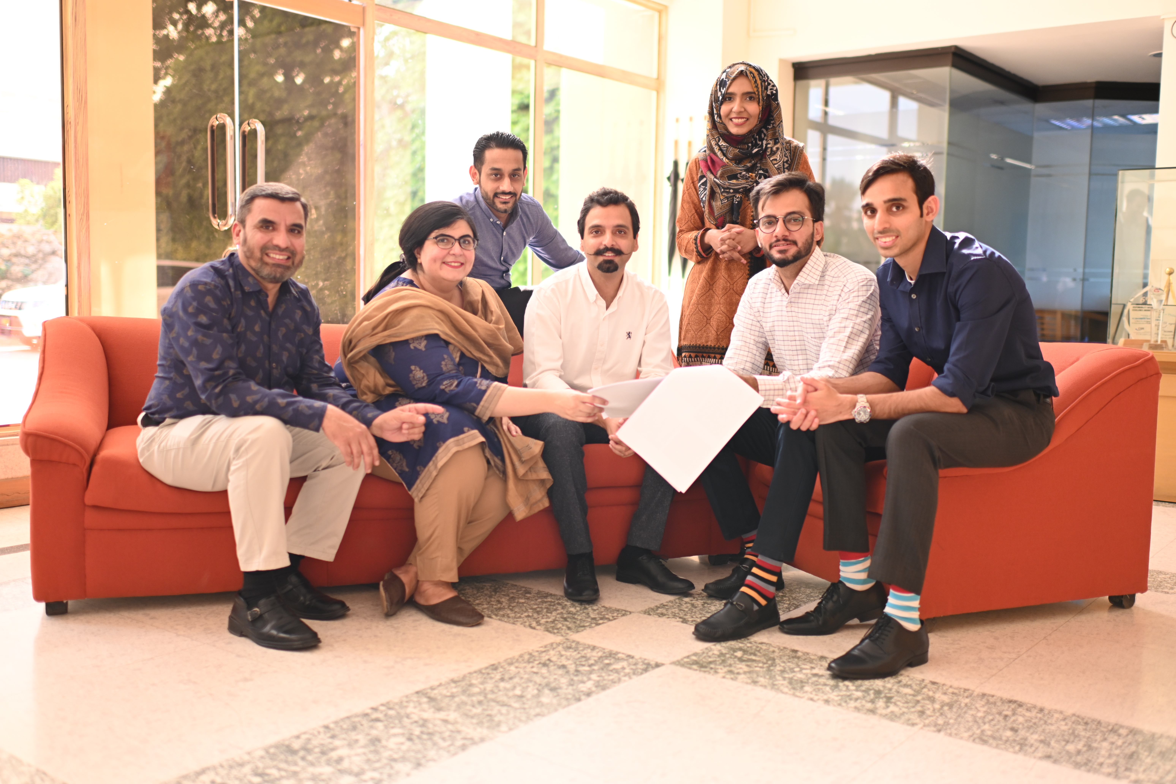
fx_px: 1143
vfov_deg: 37.9
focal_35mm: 35
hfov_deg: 54.4
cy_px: 392
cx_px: 588
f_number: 1.6
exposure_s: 1/160
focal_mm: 35
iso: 400
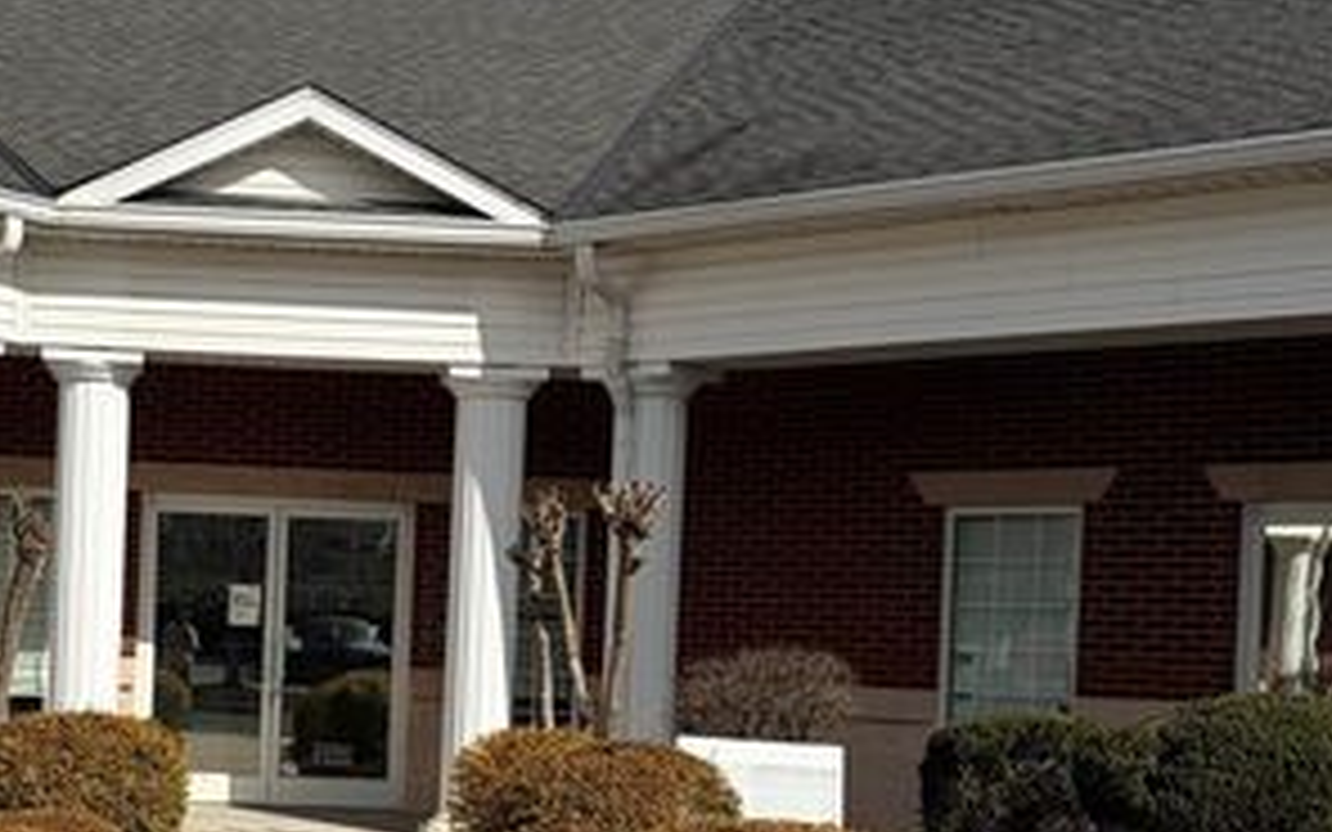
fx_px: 2251
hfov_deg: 32.3
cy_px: 681
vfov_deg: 20.7
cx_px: 320
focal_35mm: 62
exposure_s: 1/7813
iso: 50
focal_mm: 5.96
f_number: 1.6
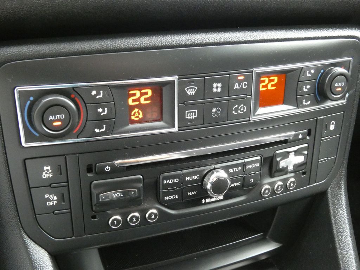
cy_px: 135
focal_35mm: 39
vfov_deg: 36.8
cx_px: 180
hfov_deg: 47.9
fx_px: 406
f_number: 5.6
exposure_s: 1/15
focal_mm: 7.1
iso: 1600
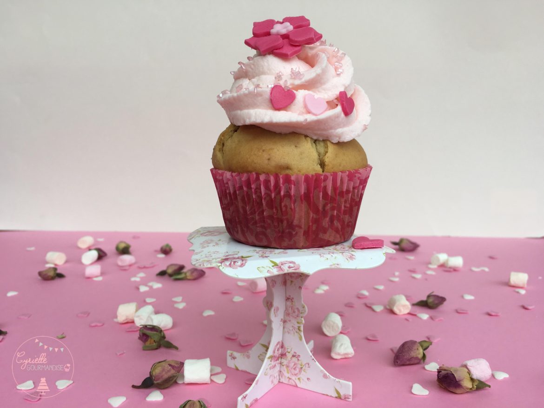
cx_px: 272
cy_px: 204
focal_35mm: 29
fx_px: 456
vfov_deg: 48.2
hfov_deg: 61.6
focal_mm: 4.15
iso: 25
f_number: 2.2
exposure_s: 1/100
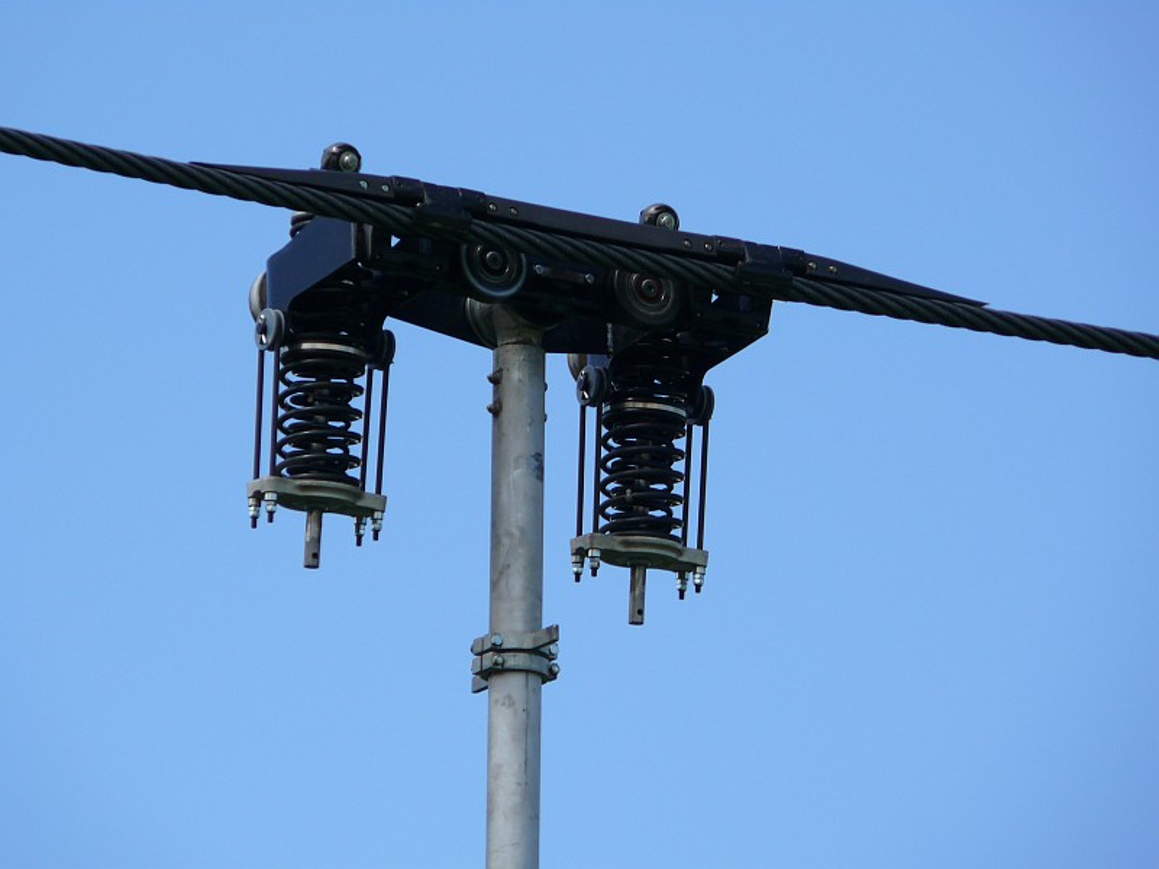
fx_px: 14062
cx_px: 580
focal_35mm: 420
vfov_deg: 3.5
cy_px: 434
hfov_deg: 4.7
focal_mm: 88.8
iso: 100
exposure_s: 1/400
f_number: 5.6
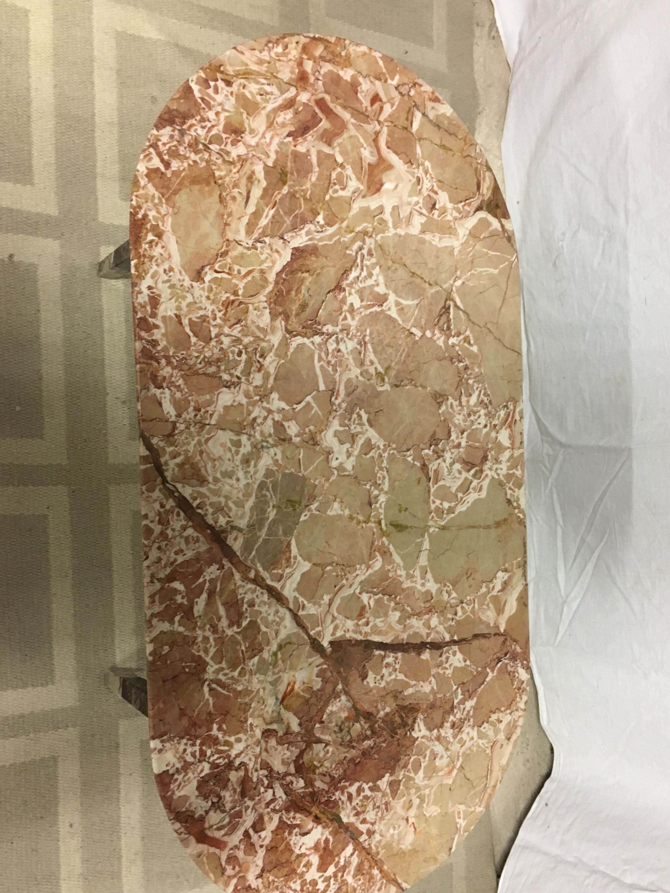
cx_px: 351
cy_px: 470
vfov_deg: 55.3
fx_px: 852
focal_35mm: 33
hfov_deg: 42.9
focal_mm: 4.15
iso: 200
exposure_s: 1/33
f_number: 2.2
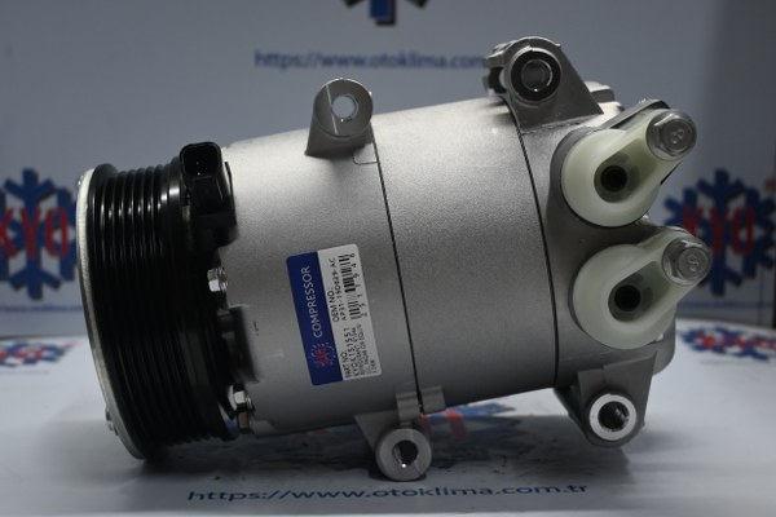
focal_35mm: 52
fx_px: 1132
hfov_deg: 37.9
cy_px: 258
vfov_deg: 25.8
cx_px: 388
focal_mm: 35
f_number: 5.3
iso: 500
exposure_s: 1/60
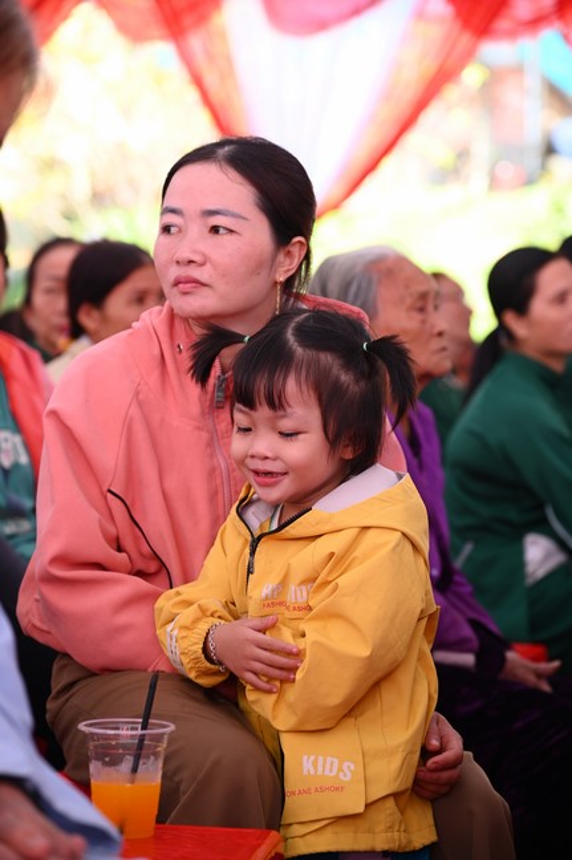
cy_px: 430
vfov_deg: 17.1
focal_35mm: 120
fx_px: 2864
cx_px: 286
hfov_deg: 11.4
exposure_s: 1/160
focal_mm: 120
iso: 640
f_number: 4.5
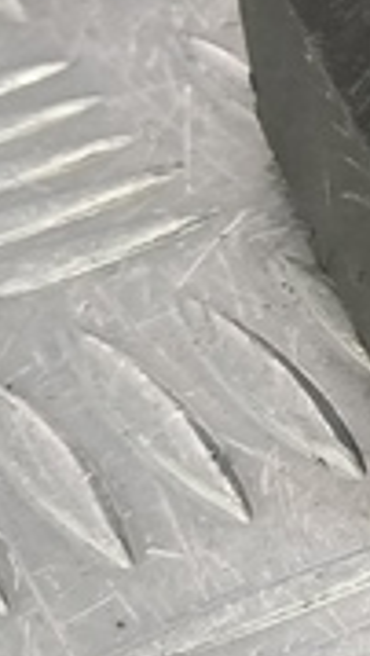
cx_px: 1399
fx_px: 2488
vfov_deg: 14.4
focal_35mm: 143
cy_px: -176
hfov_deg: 6.9
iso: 189
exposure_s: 1/50
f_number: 1.6
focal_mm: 4.11
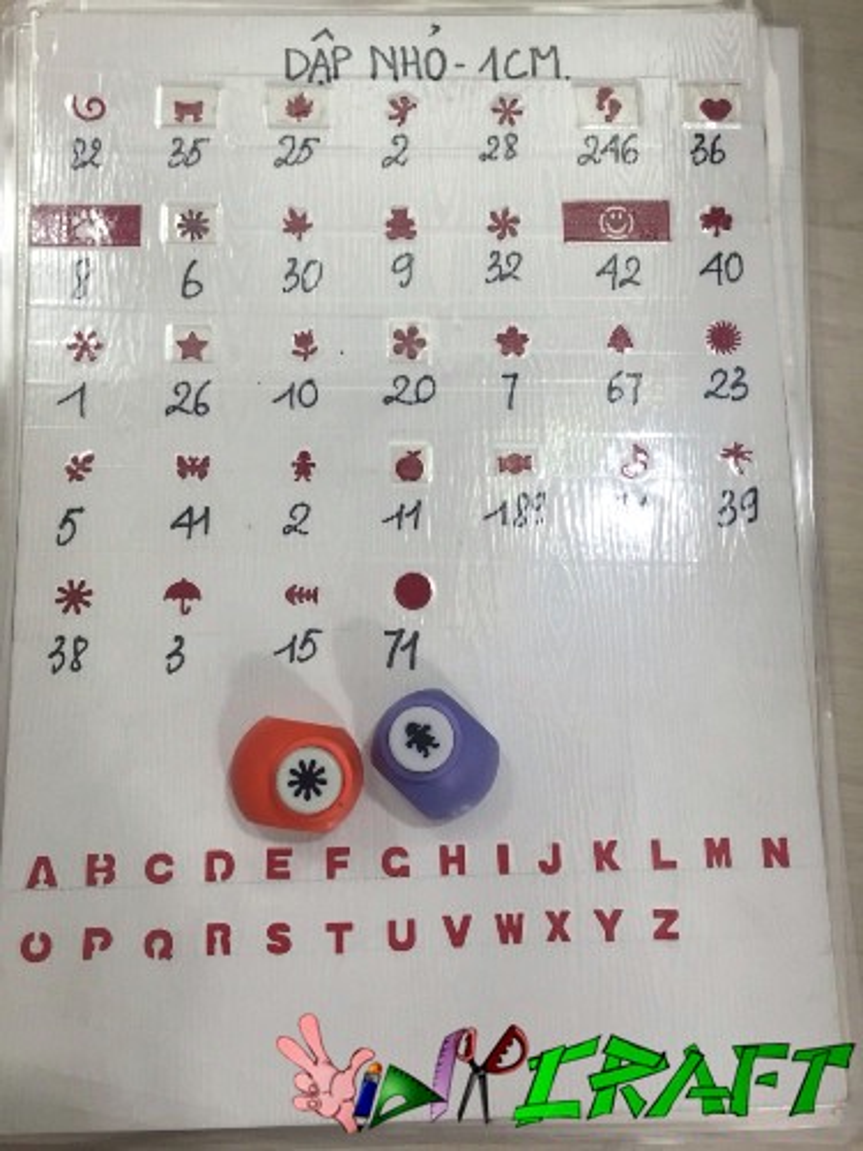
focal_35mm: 29
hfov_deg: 48.2
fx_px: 964
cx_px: 432
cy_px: 576
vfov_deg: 61.7
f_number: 2.2
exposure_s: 1/33
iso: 40
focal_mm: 4.15
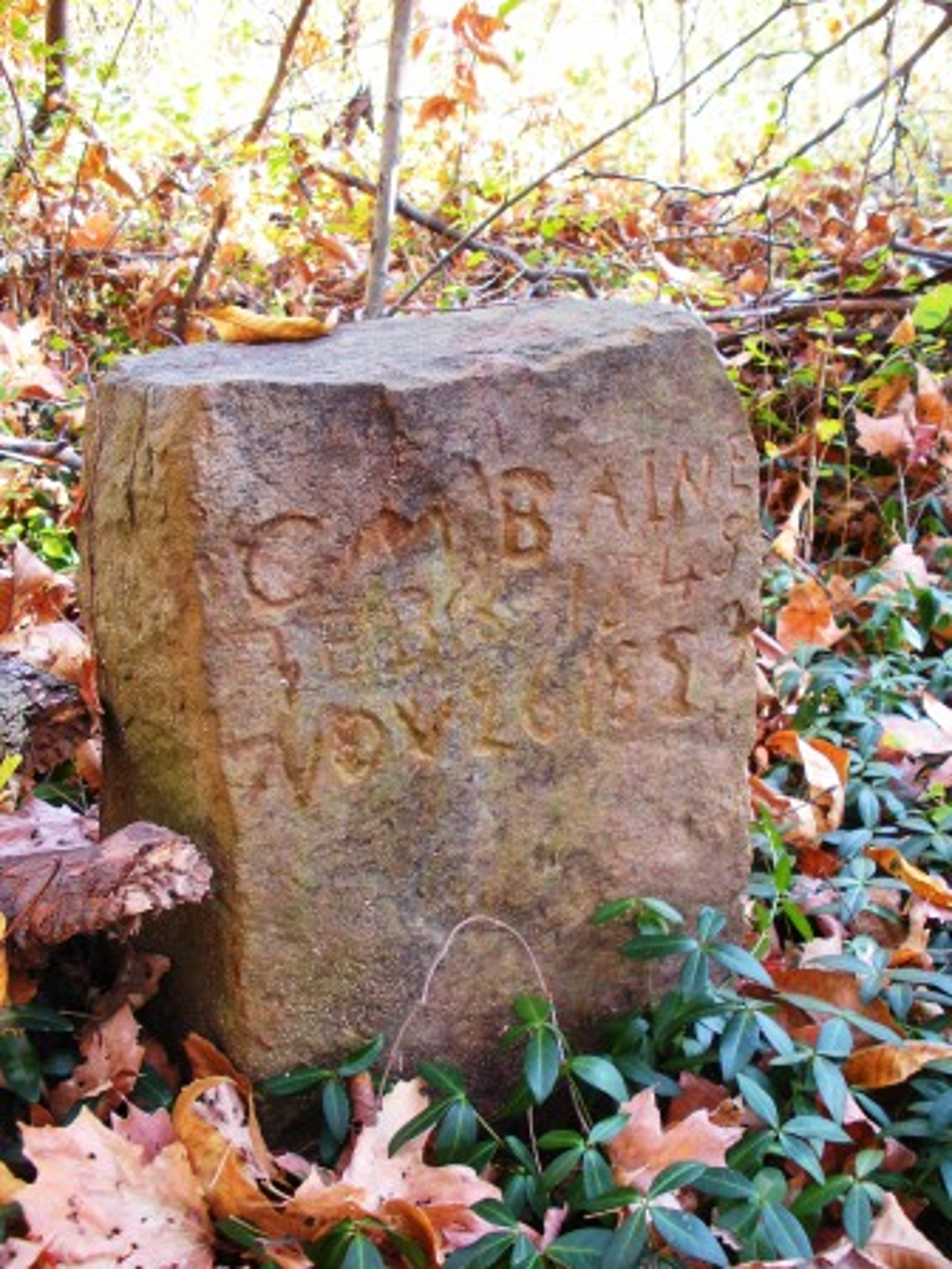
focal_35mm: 36
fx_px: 1320
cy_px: 634
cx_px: 476
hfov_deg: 39.7
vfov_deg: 51.4
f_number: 3.5
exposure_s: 1/27.6
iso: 200
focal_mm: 6.3
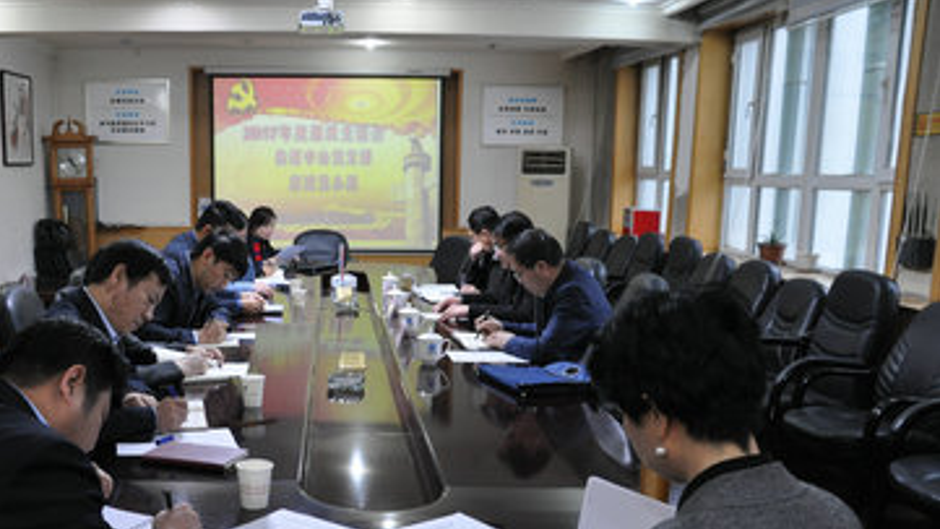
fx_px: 897
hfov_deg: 54.6
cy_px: 367
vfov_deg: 32.5
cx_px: 344
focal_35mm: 36
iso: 900
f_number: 3.5
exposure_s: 1/30
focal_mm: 18
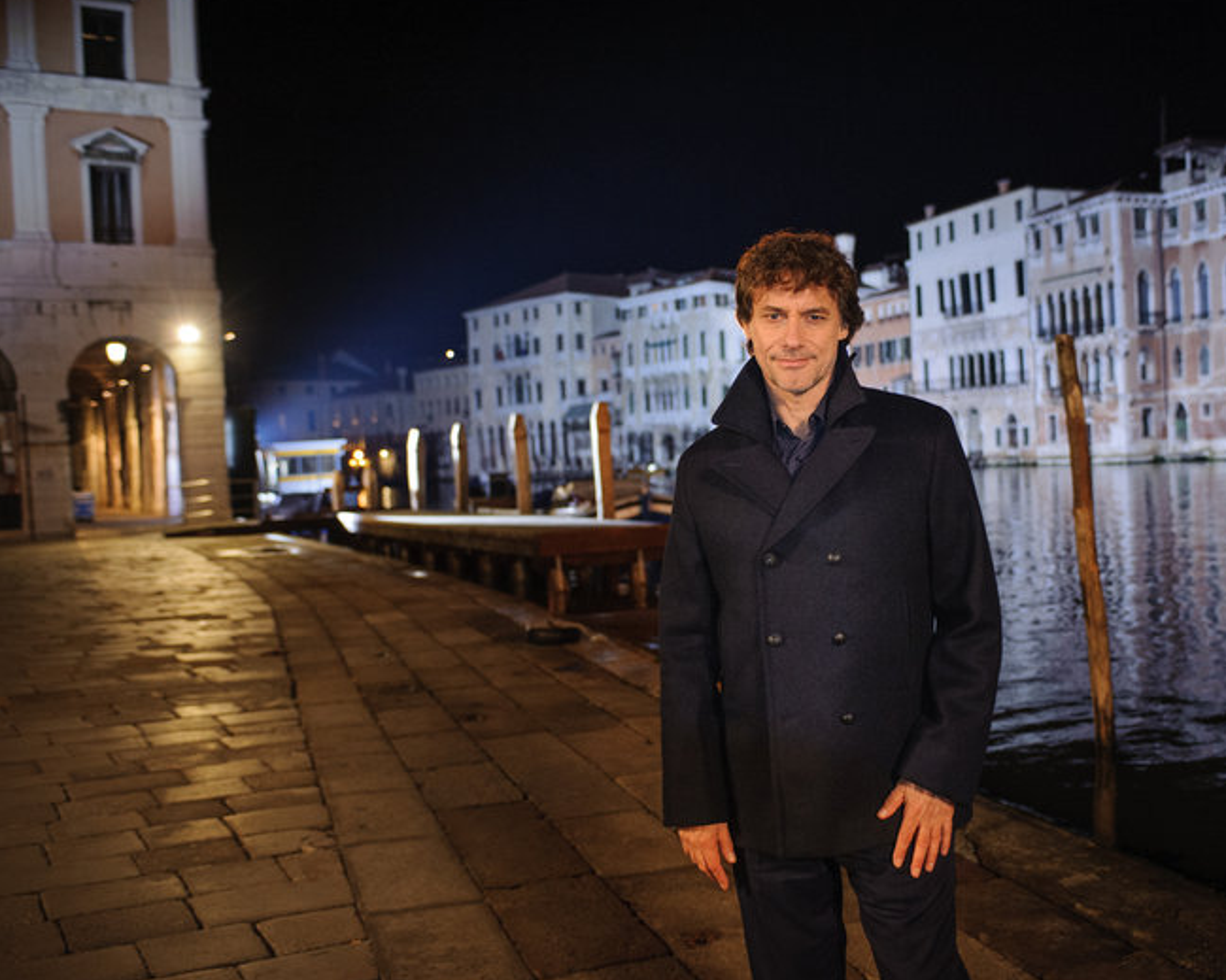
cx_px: 710
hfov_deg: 48.9
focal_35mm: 37
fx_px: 1342
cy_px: 489
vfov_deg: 40.1
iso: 1250
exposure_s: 1/60
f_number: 2.8
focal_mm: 32
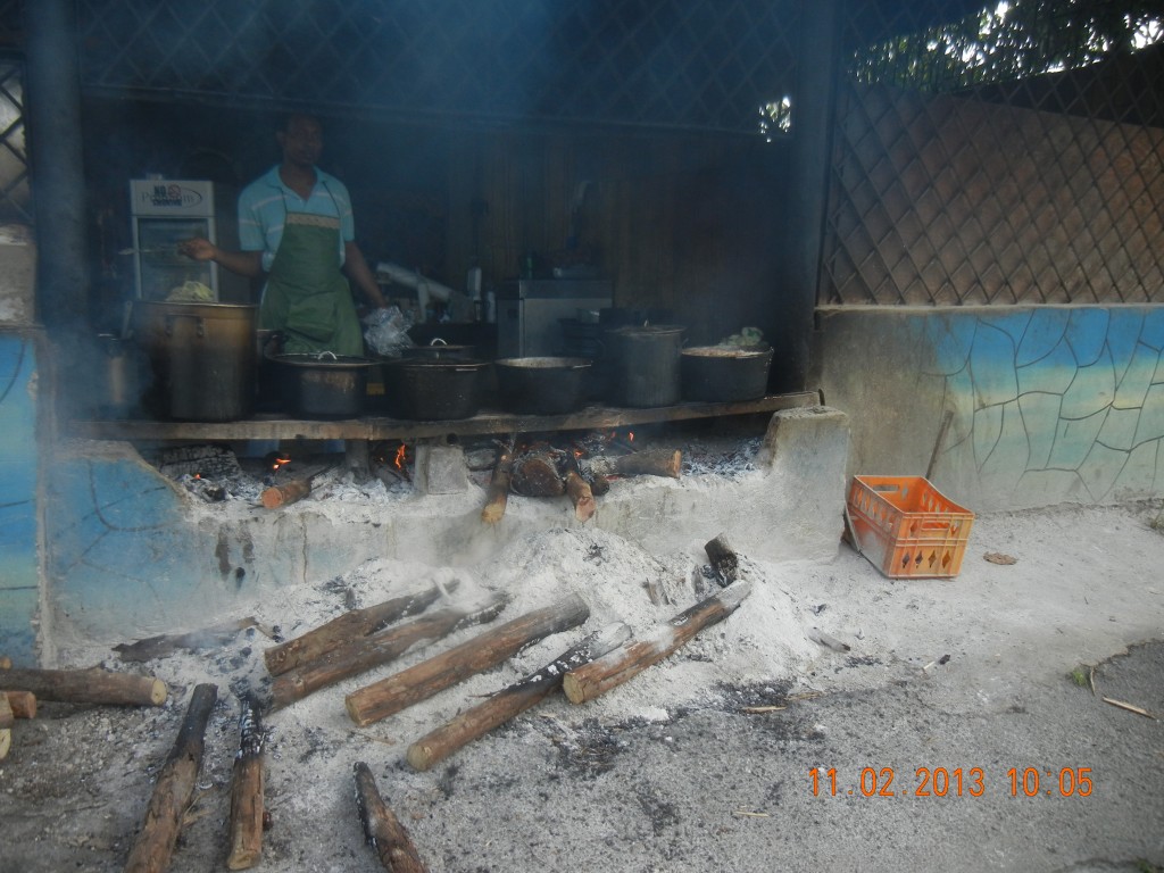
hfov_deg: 60.0
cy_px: 436
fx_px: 1009
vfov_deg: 46.8
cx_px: 582
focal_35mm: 30
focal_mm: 5.4
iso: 160
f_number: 3.5
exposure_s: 1/423
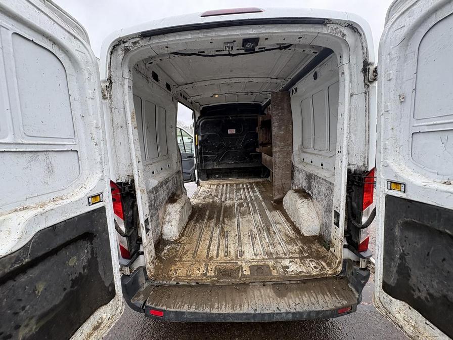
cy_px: 170
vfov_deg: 85.7
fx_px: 183
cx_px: 226
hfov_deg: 102.1
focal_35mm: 14
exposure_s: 1/174
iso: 64
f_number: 2.2
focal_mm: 2.22
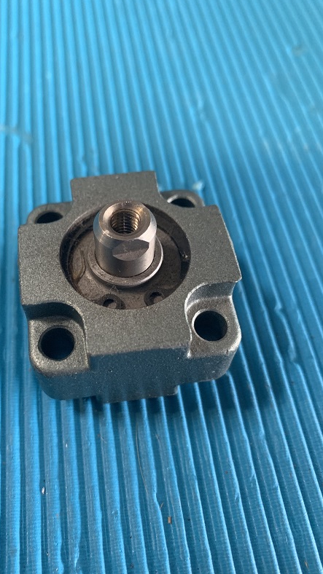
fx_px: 442
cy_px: 285
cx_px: 116
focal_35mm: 29
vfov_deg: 66.1
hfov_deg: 39.8
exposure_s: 1/35
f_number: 1.8
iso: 400
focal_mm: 4.25
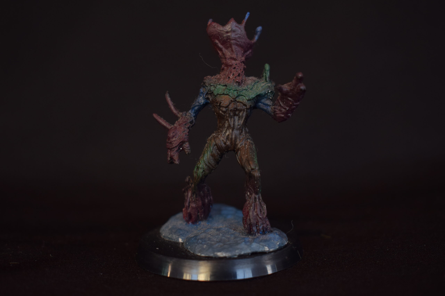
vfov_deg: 21.6
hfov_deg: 31.9
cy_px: 148
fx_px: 779
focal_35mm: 63
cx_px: 222
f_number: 5
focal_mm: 42
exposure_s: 1/30
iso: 400
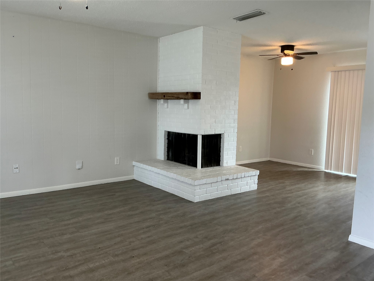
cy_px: 140
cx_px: 187
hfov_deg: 63.4
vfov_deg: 49.7
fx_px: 303
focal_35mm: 28
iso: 64
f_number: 1.8
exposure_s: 1/60
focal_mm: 3
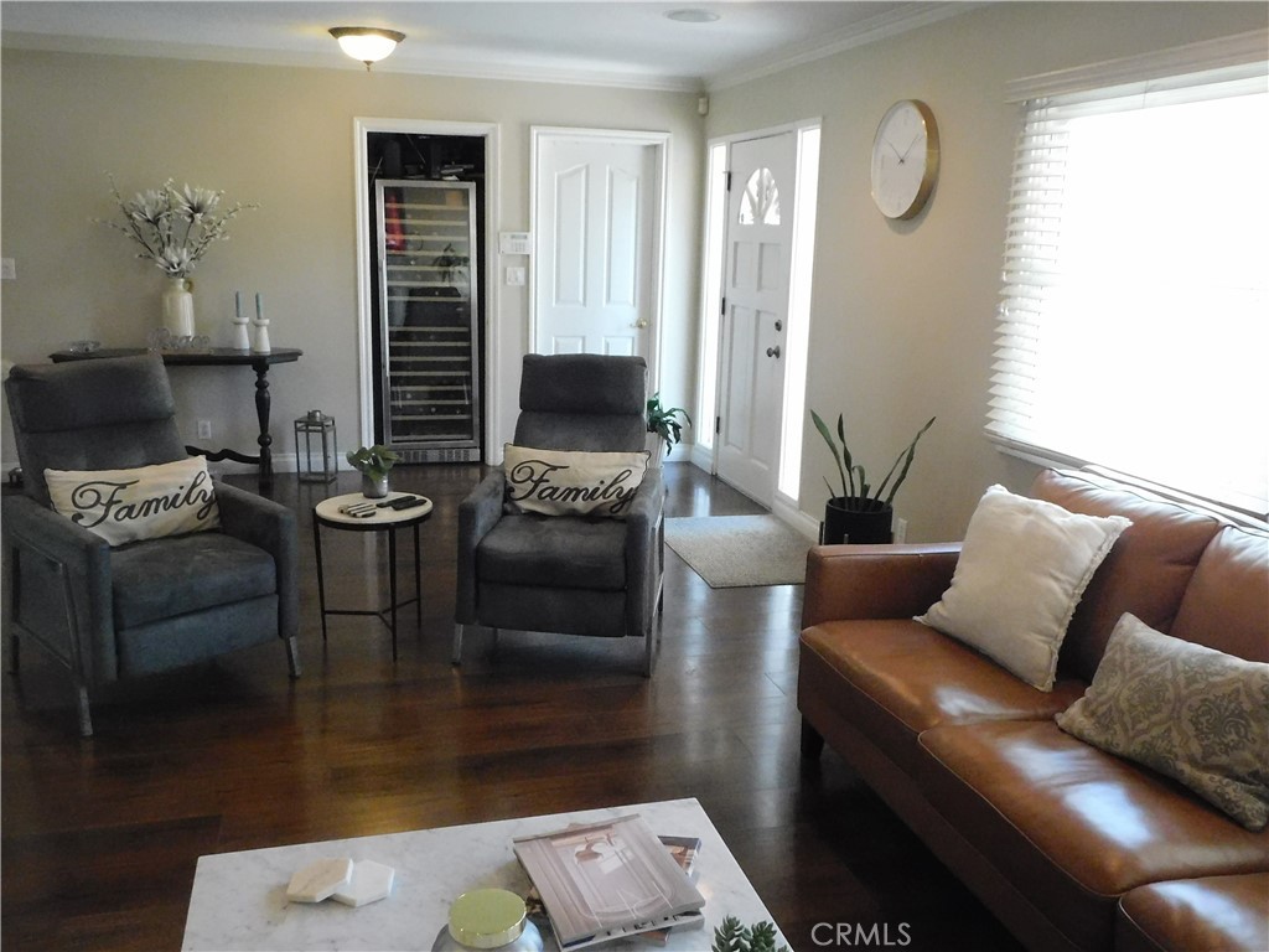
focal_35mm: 30
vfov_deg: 46.8
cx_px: 634
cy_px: 476
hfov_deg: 60.0
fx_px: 1100
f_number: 3.2
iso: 1600
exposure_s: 1/125
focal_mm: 5.3
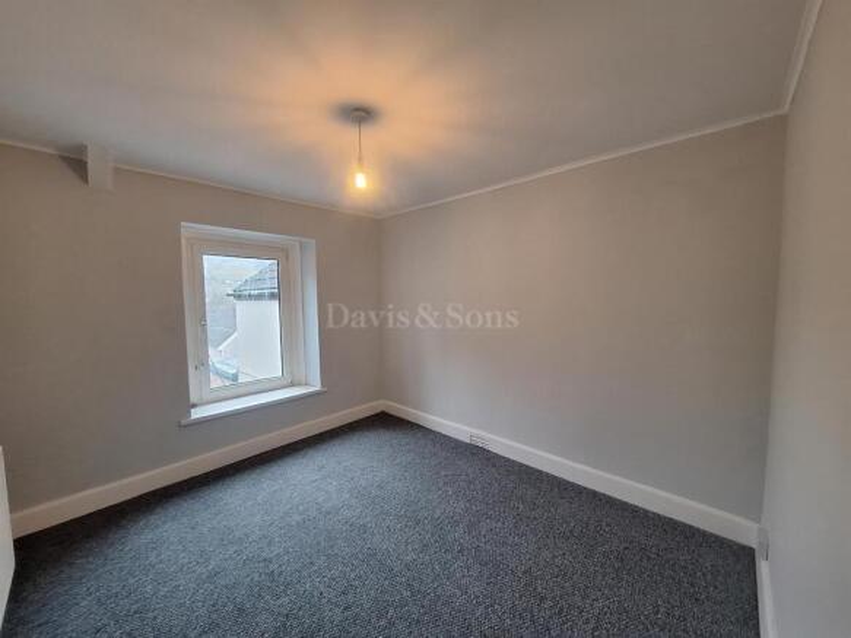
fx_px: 320
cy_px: 319
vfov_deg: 89.9
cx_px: 426
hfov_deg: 106.2
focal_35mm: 13
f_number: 2.2
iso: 160
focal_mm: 1.74
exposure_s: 1/30
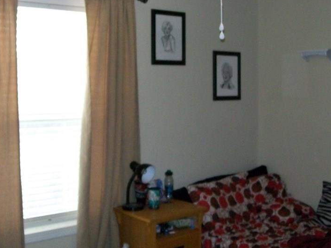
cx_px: 140
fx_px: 497
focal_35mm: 52
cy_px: 78
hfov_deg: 36.7
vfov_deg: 27.8
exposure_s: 1/60
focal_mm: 6
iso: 160
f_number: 2.7
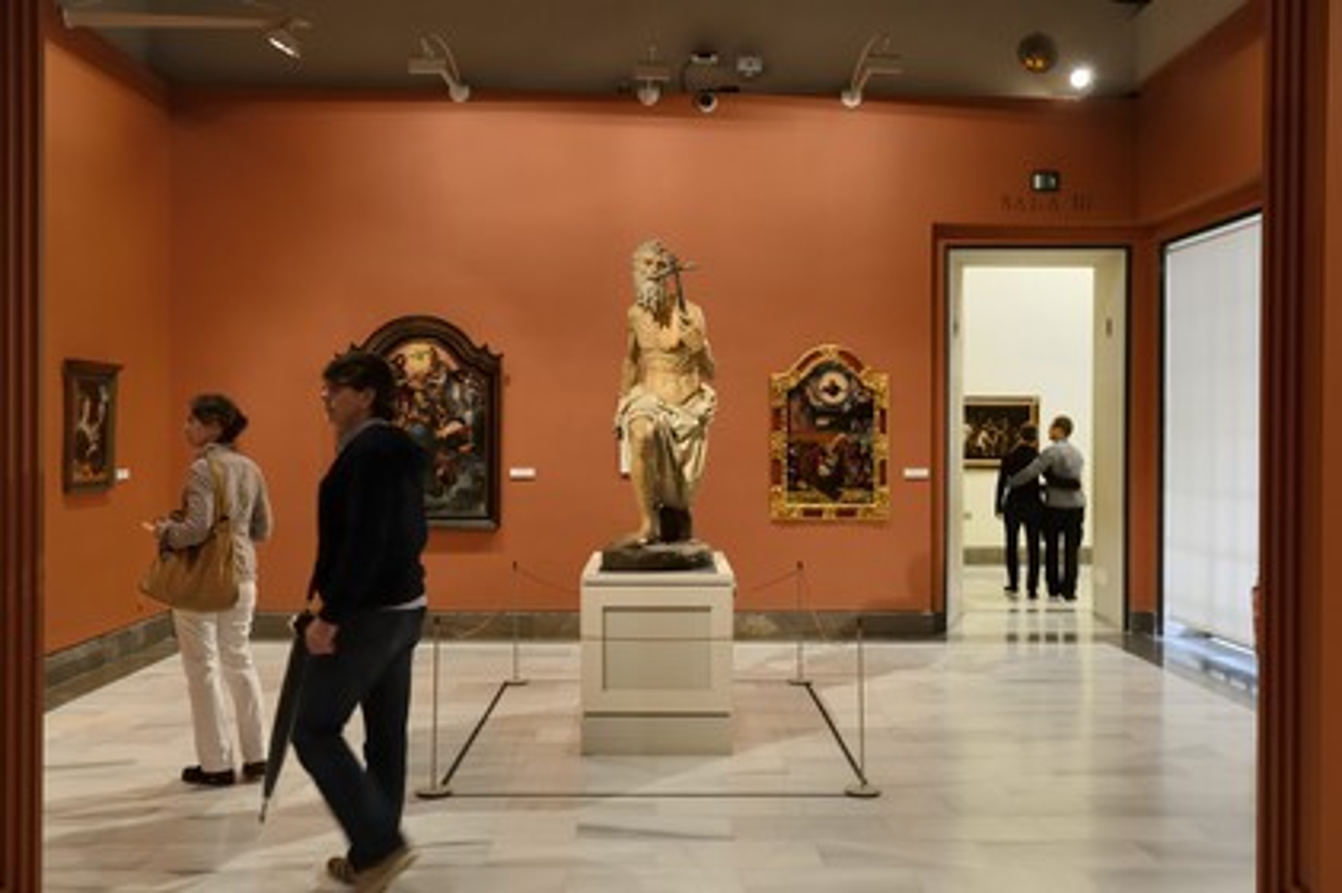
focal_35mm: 34
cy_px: 446
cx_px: 671
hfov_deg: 55.8
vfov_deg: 38.8
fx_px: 1266
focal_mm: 34
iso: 1600
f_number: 5
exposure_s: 1/30
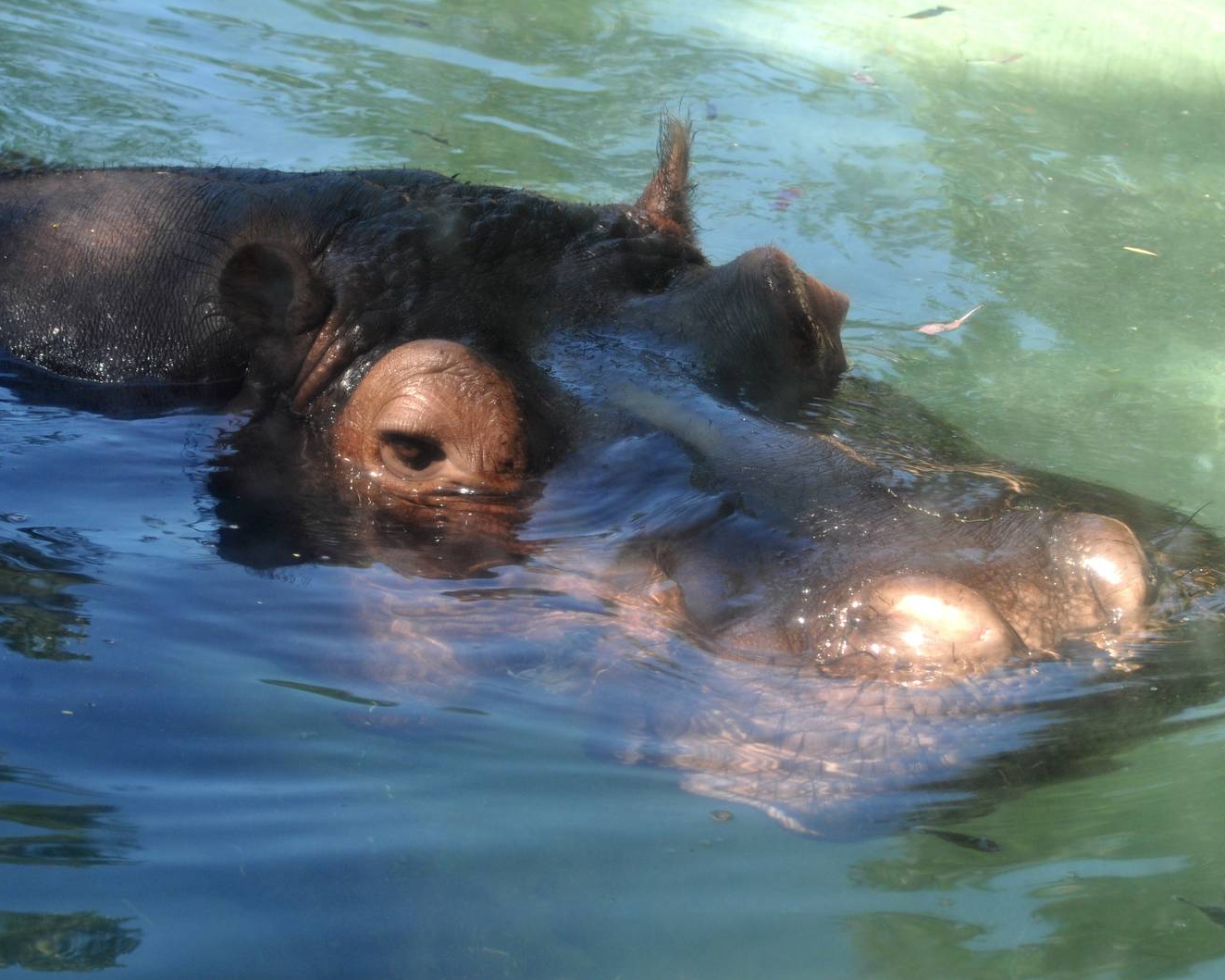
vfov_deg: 13.0
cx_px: 639
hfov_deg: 16.2
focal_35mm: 119
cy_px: 490
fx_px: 4314
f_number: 8
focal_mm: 70
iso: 320
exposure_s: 1/125
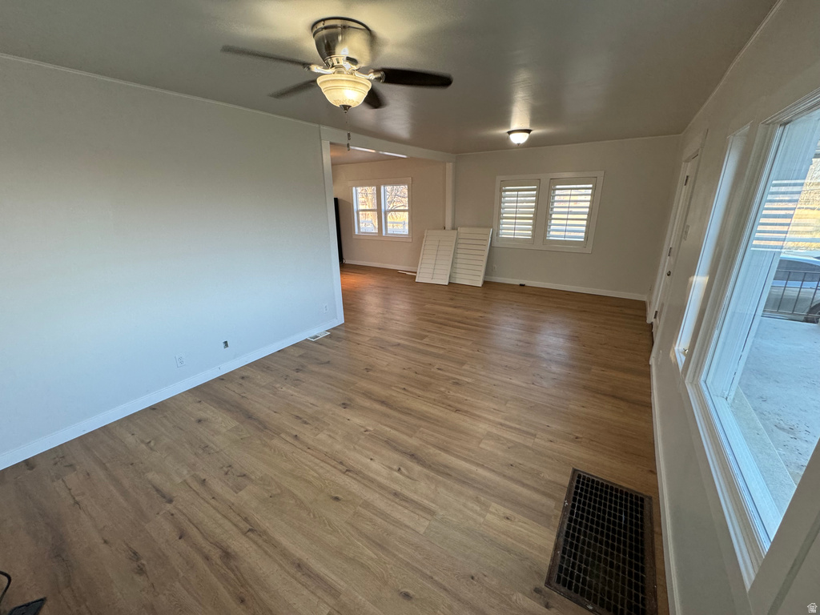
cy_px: 308
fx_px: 332
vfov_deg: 85.7
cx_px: 410
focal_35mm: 14
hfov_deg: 102.1
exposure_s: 1/120
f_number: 2.2
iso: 200
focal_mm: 2.22
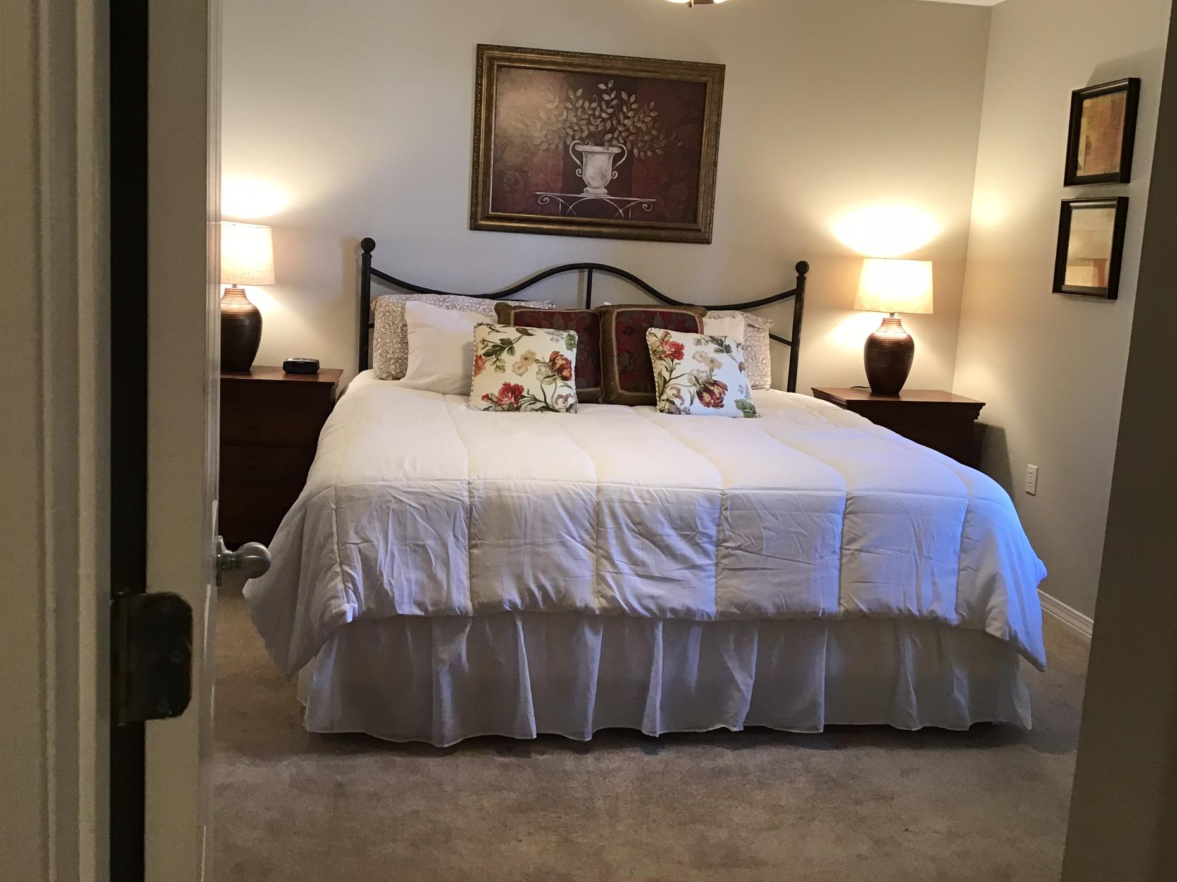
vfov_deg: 41.8
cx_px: 572
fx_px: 1156
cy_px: 409
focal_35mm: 34
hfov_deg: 54.0
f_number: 2.4
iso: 80
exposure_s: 1/30
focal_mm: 3.3
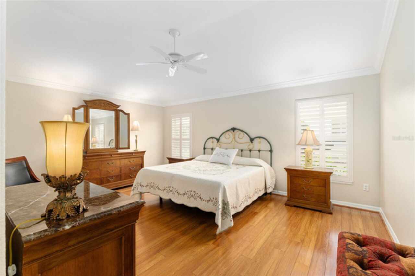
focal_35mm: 16
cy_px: 138
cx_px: 208
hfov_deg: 97.5
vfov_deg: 74.4
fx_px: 182
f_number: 8
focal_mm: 15.8
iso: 320
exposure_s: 1/8
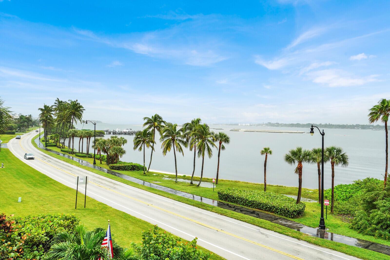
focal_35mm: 31
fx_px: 336
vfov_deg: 42.3
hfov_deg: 60.3
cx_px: 195
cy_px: 130
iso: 800
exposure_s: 1/400
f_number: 8
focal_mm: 31
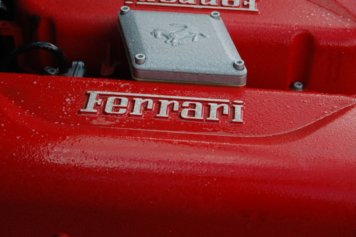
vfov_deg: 16.5
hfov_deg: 24.6
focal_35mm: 82
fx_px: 815
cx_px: 178
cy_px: 118
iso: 220
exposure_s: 1/60
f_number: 8
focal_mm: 55
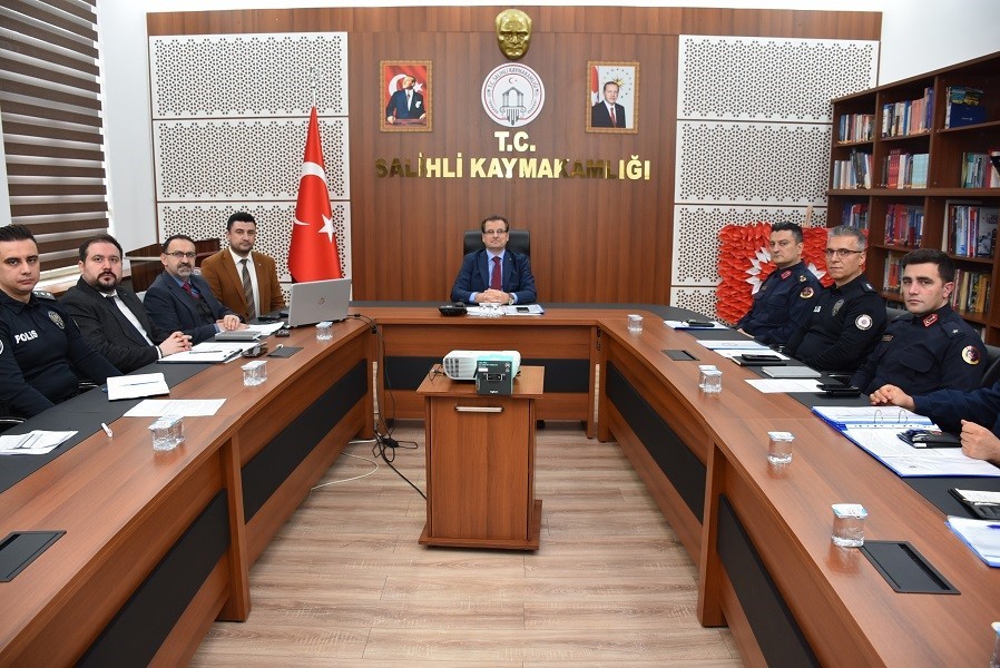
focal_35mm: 27
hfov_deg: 67.3
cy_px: 334
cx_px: 500
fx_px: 750
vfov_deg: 48.0
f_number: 4
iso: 500
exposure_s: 1/60
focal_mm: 18
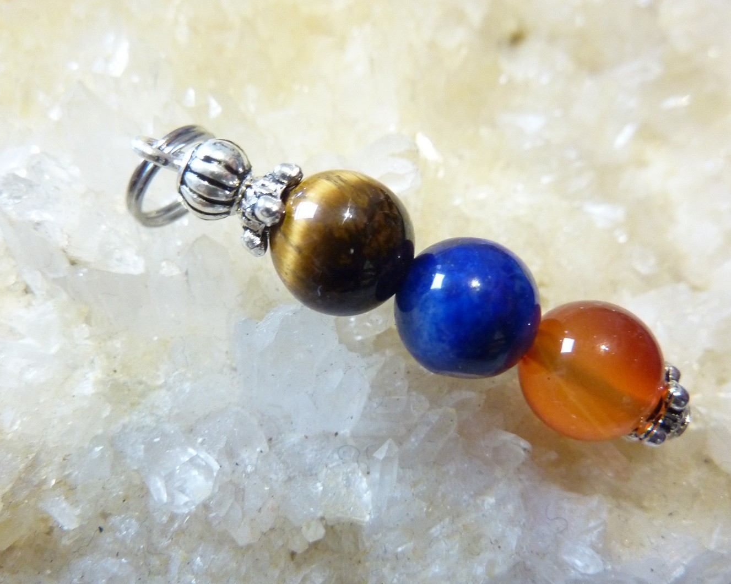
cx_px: 358
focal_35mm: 29
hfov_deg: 60.5
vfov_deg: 50.0
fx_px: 627
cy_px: 283
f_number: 3.3
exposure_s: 1/6
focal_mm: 4.4
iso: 400
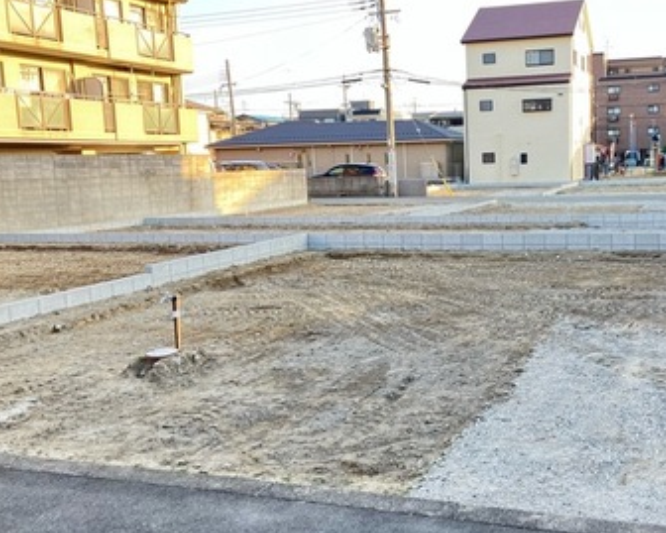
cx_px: 462
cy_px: 277
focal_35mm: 39
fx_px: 769
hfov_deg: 45.9
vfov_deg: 38.2
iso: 40
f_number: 1.8
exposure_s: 1/121
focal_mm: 3.99
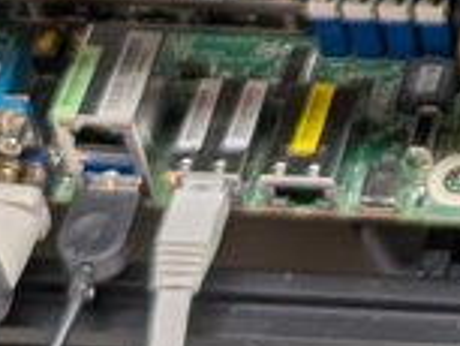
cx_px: 1034
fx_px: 2500
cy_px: -442
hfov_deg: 9.5
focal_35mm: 188
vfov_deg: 7.5
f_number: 1.68
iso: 31
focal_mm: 6.9
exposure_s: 1/120
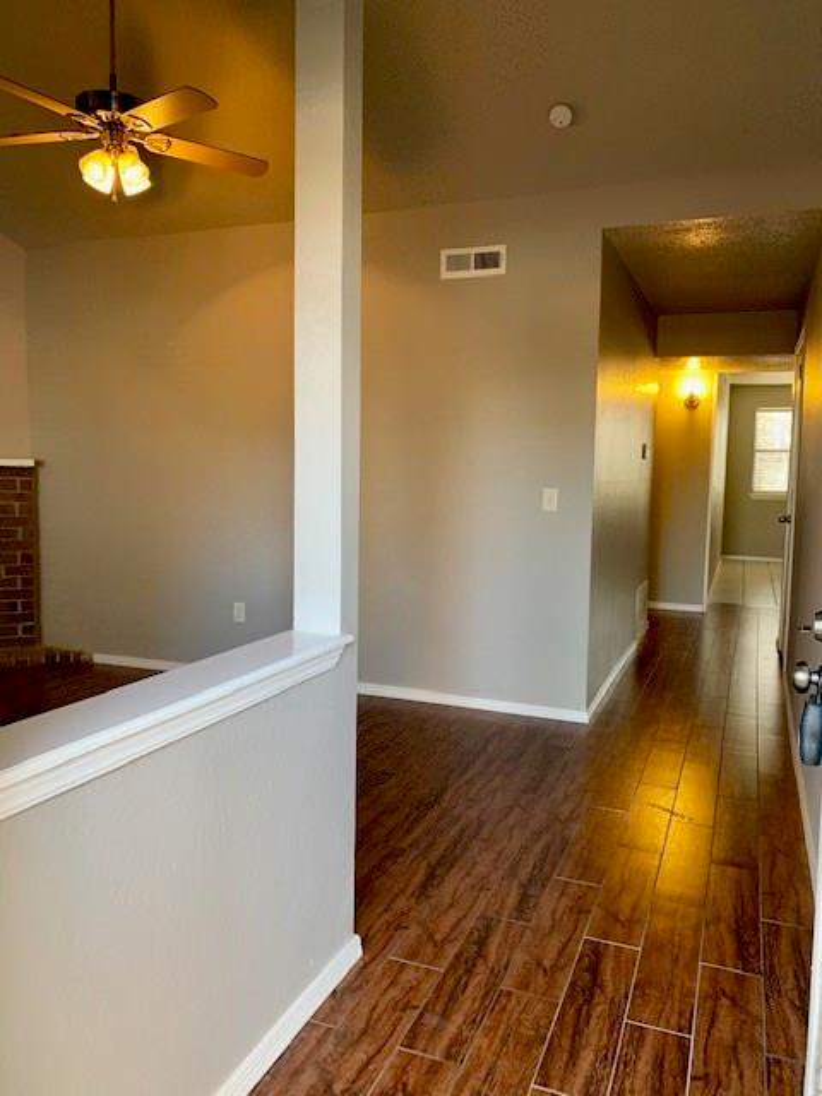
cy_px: 548
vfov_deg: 67.3
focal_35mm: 26
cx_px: 411
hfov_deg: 53.1
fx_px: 823
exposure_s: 1/60
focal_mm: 4.25
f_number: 1.8
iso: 160
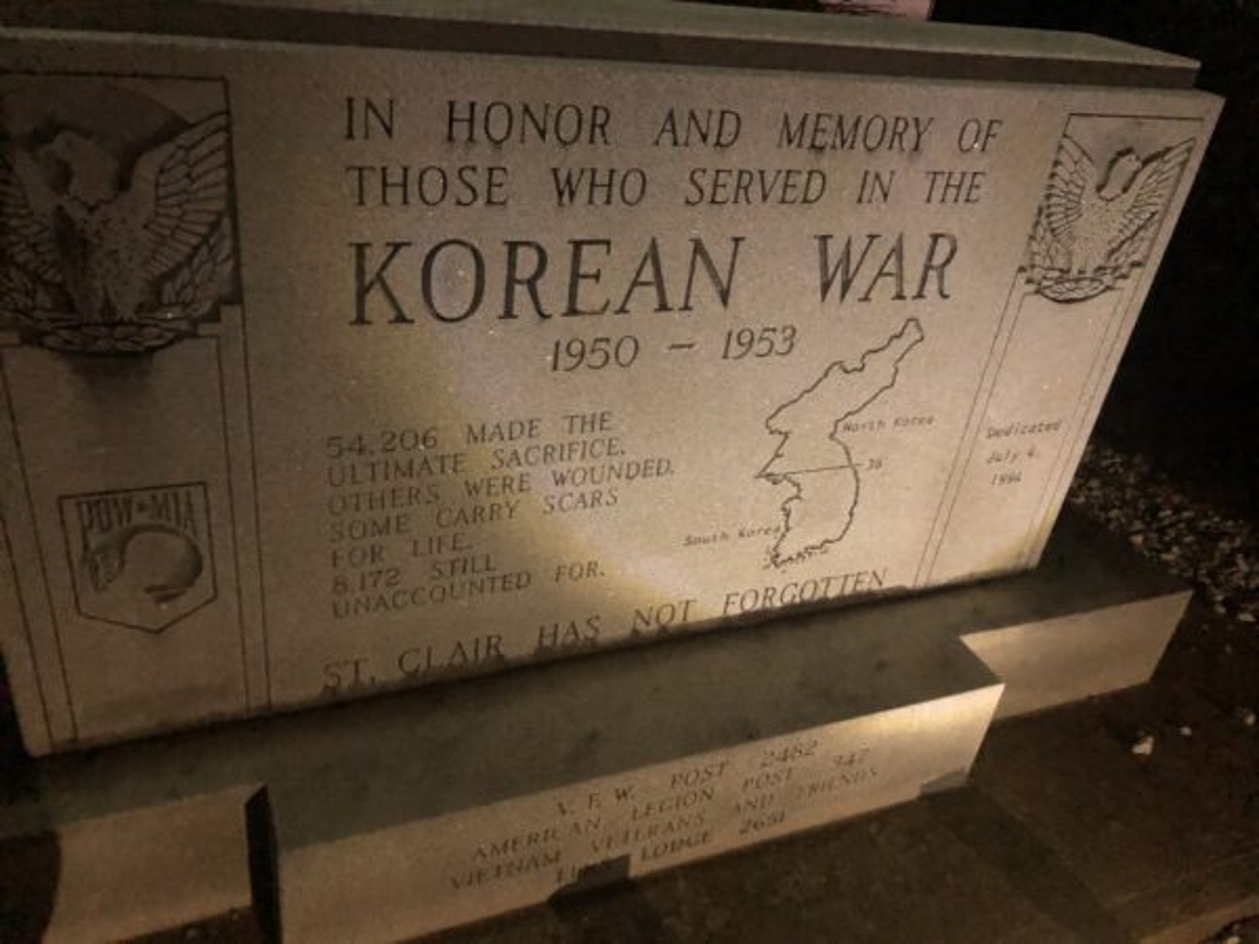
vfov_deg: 49.7
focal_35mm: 28
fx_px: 1018
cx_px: 630
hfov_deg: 63.4
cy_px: 472
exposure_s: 1/4
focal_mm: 3.99
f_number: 1.8
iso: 320
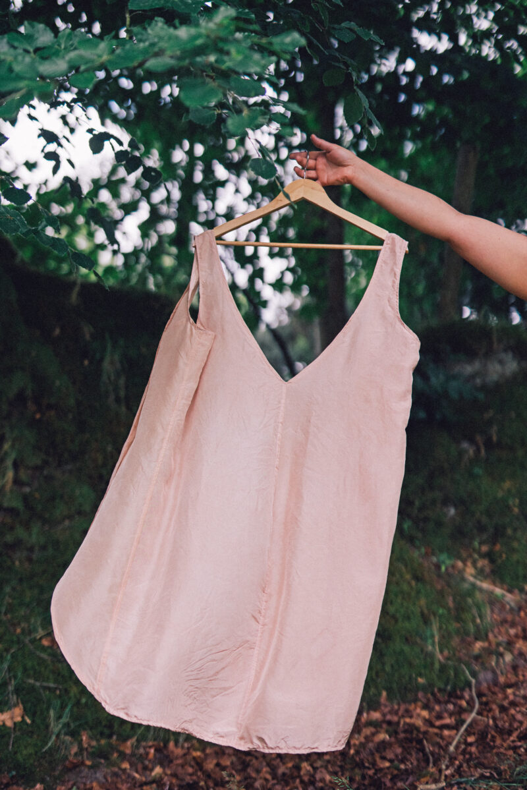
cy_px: 395
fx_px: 1097
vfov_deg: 39.6
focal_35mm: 50
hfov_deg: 27.0
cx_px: 264
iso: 800
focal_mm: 50
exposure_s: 1/8000
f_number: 1.8
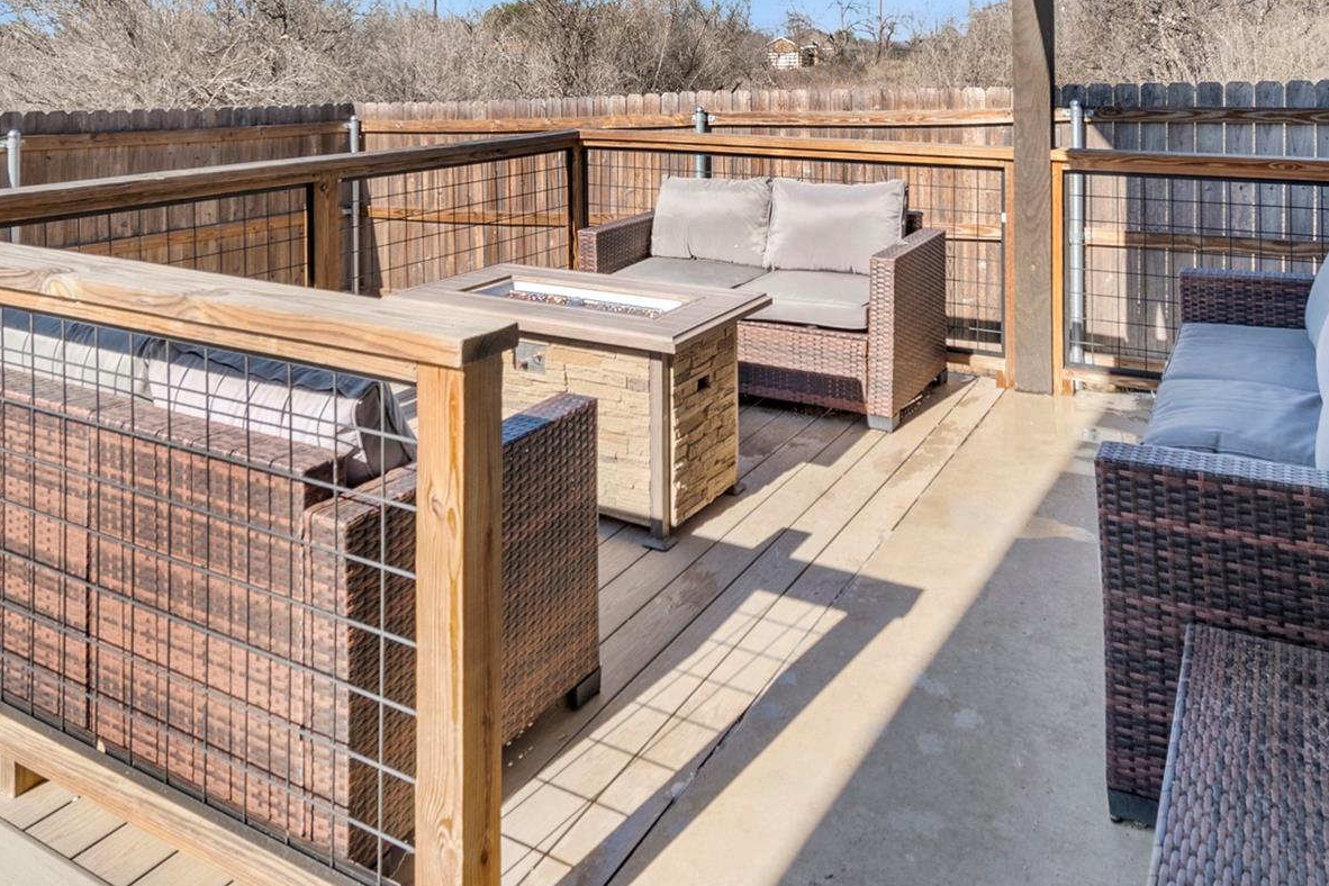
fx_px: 960
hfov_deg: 69.4
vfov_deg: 47.6
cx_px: 671
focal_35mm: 26
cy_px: 213
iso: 250
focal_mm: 10
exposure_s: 1/400
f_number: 9
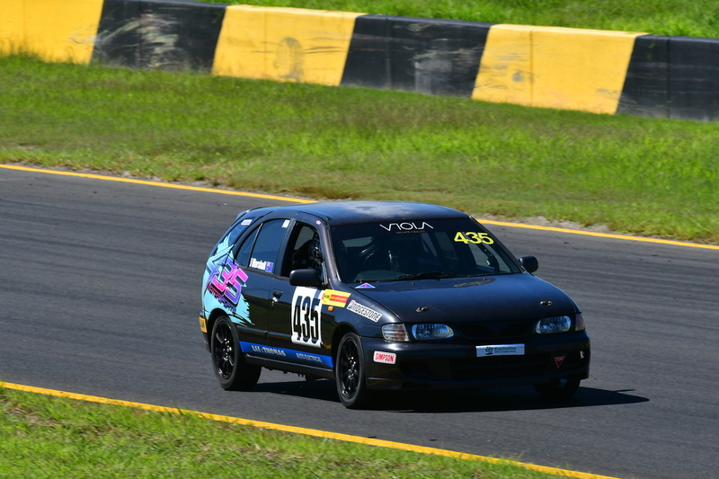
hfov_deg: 3.3
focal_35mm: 630
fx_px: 12579
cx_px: 360
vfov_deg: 2.2
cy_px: 240
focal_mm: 420
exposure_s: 1/640
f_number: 13
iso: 500
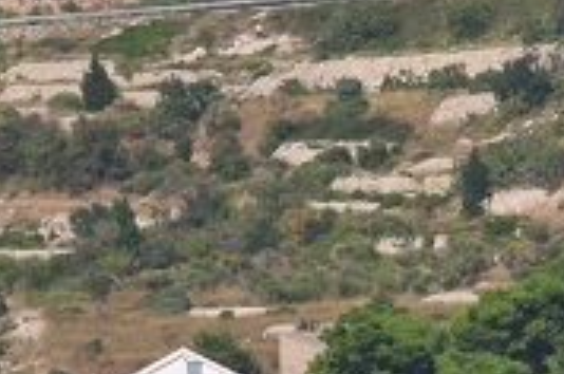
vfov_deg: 1.3
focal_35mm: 1060
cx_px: 836
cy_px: 263
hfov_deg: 1.9
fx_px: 16577
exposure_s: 1/500
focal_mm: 210
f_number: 8
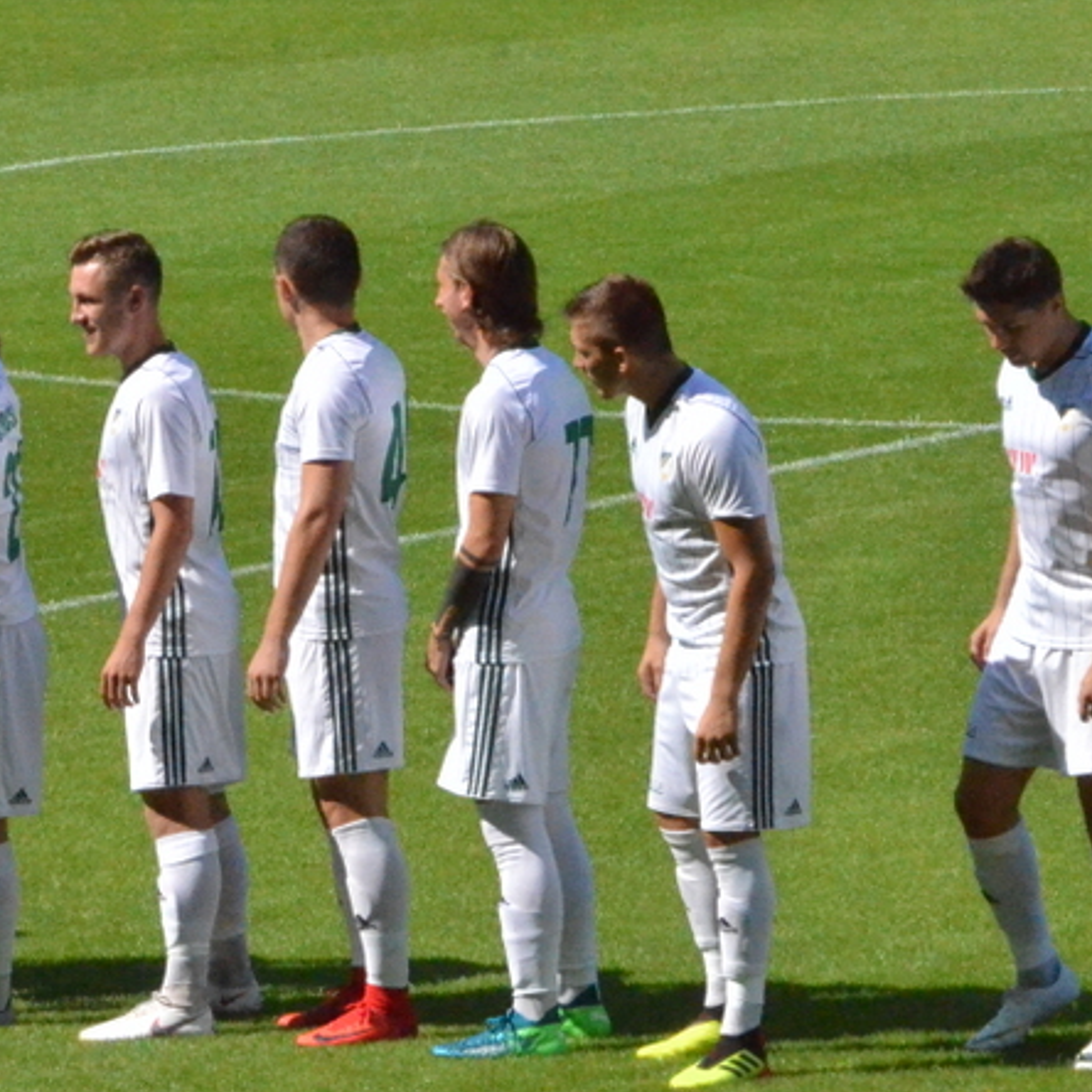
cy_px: 486
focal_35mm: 399
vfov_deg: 4.4
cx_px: 135
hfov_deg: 4.4
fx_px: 14240
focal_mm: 116
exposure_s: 1/5000
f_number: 18
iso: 6400
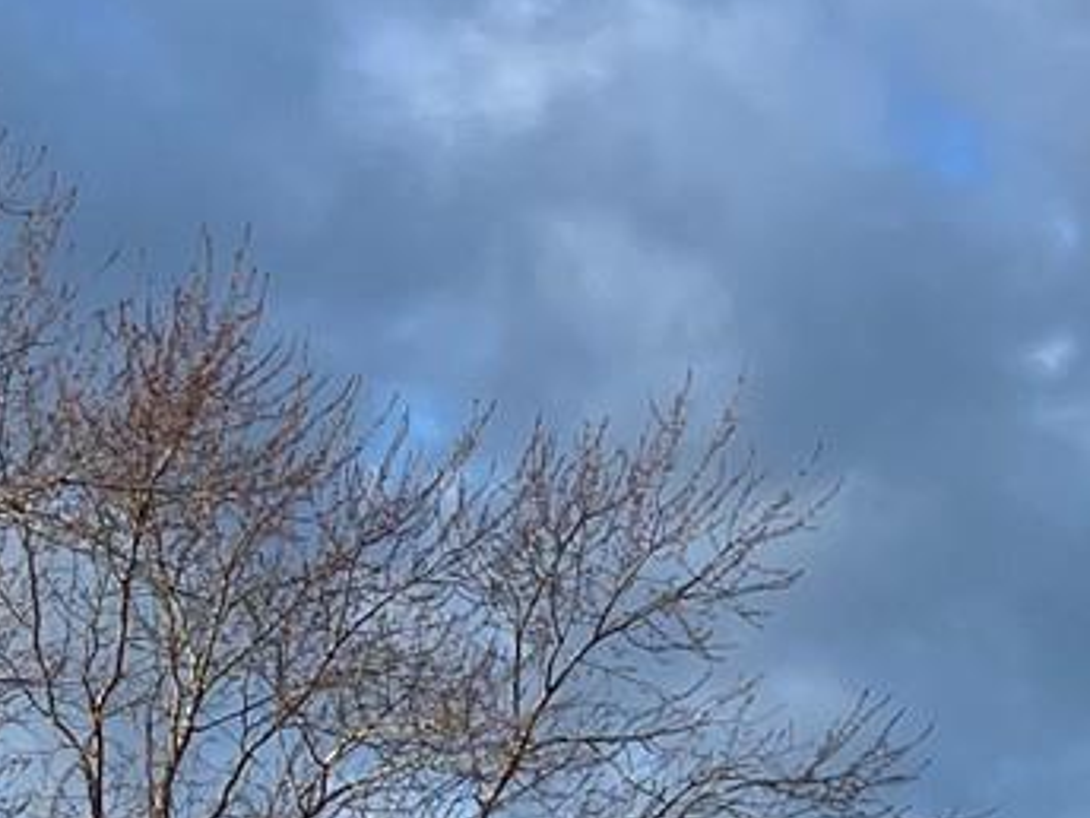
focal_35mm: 155
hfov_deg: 12.2
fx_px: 4881
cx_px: 1600
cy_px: 1135
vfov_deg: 9.4
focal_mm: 5.7
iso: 50
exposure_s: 1/1266
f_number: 1.5
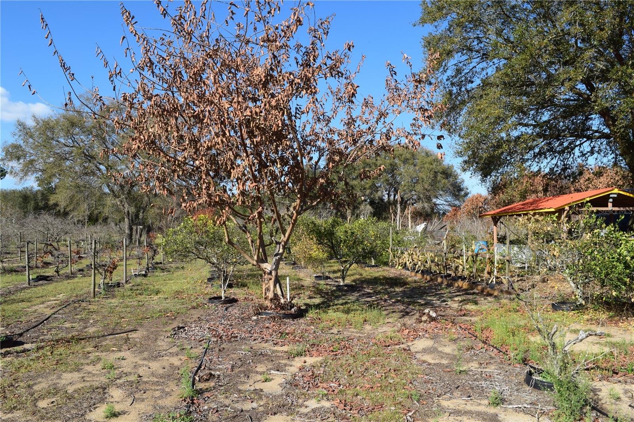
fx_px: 475
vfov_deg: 47.9
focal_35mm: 27
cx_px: 317
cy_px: 211
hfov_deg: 67.4
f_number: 11
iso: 400
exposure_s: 1/500
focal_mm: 18
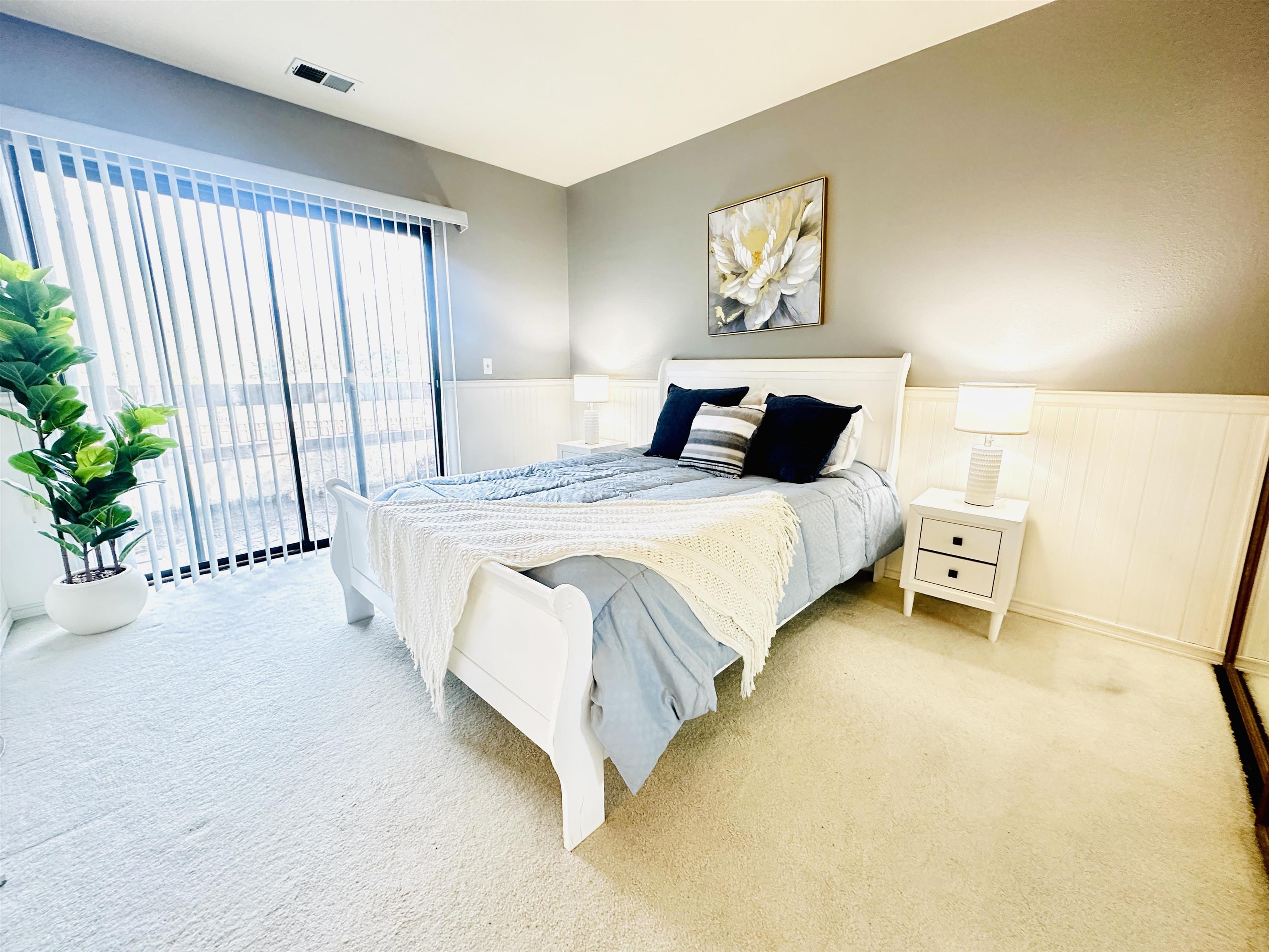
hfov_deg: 102.1
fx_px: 513
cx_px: 634
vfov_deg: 85.7
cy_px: 476
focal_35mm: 14
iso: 400
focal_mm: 2.22
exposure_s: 1/60
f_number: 2.2
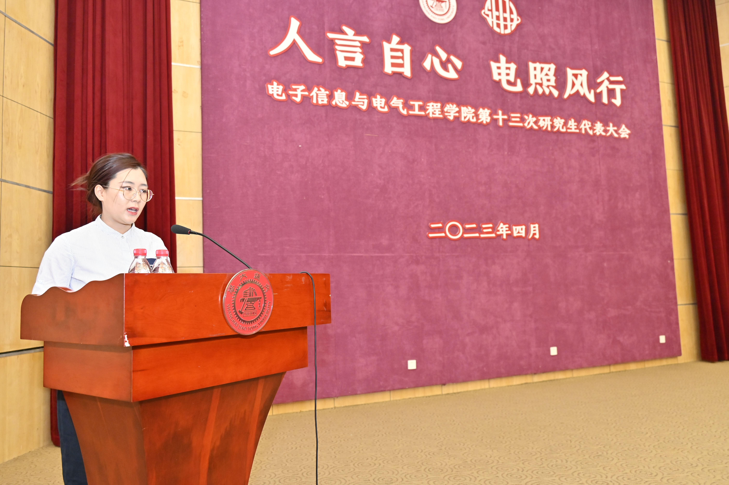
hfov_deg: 65.5
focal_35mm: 28
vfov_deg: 46.3
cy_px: 242
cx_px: 364
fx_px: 567
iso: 2000
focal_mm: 28
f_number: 4.2
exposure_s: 1/60
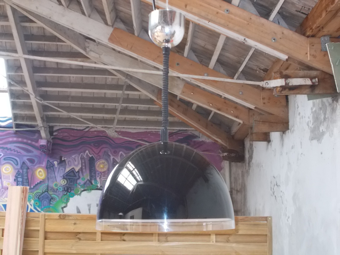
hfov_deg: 38.2
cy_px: 128
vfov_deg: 29.1
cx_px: 170
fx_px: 491
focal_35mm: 50
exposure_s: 1/40
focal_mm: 9
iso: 400
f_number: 4.5
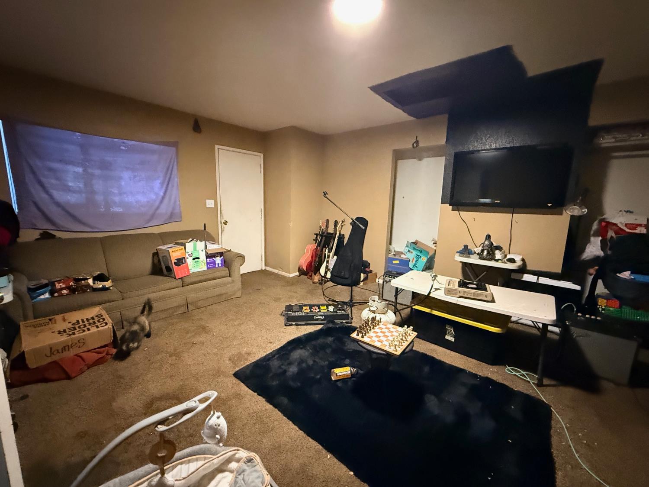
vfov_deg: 85.7
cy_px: 244
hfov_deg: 102.1
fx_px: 262
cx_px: 324
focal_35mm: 14
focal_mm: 2.22
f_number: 2.2
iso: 1250
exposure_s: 1/40
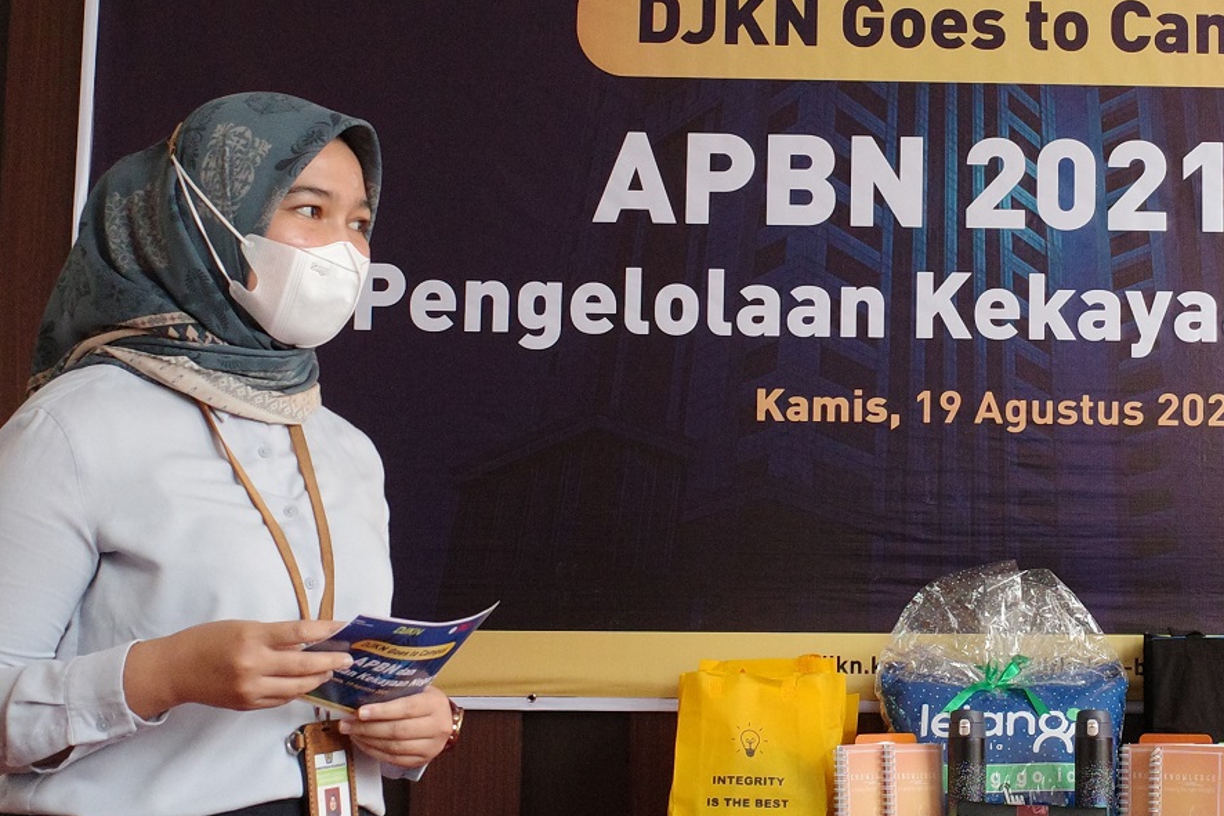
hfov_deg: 25.1
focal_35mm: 79
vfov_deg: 17.2
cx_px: 1044
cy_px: 273
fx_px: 2686
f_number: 4
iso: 1600
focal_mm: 18.3
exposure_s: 1/80
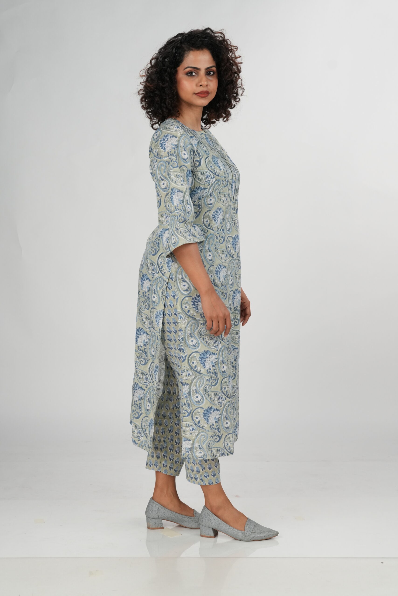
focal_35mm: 70
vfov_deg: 28.8
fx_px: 1161
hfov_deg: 19.5
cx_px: 199
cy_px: 298
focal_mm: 70
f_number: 5.6
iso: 1600
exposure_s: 1/250
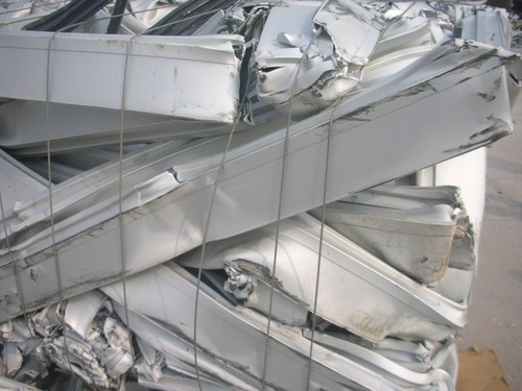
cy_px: 196
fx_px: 528
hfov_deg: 52.6
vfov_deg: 40.7
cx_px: 261
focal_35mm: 35
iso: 50
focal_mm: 5.8
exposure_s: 1/74.8
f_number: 8.5
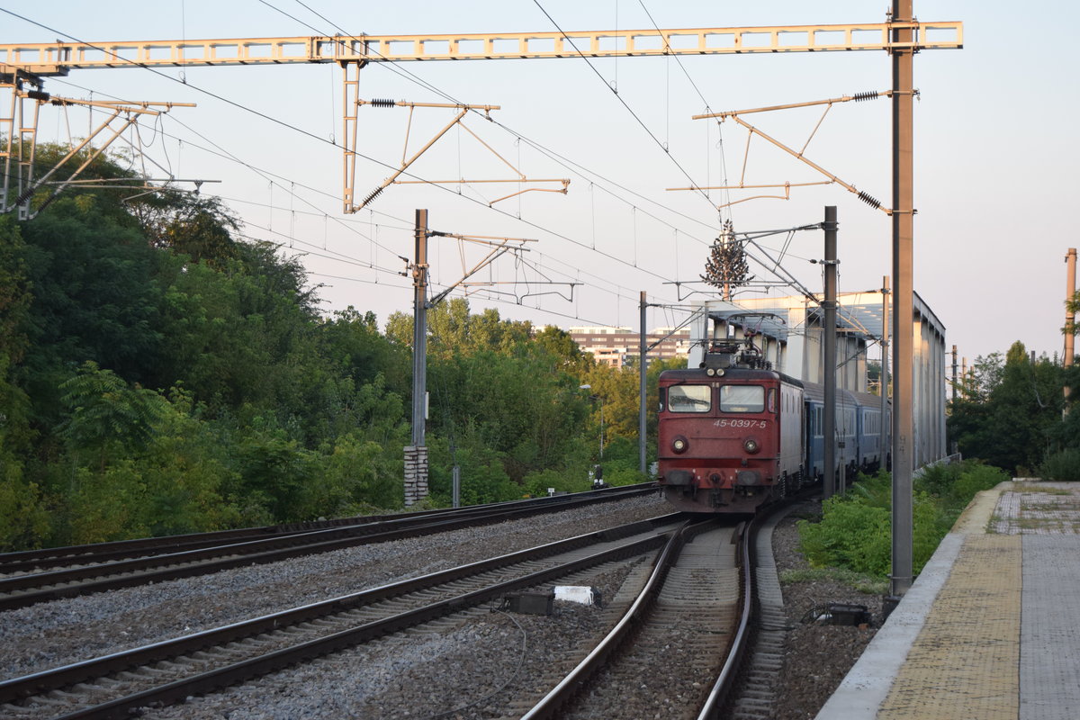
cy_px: 360
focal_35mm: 82
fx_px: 2475
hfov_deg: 24.6
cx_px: 540
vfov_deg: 16.6
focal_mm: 55
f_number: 5.6
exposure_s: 1/500
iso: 900
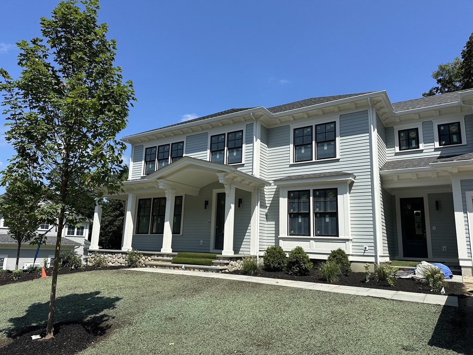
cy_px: 178
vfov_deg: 56.8
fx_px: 328
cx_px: 236
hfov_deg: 71.6
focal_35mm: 24
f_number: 1.78
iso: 80
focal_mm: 6.86
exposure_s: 1/4762
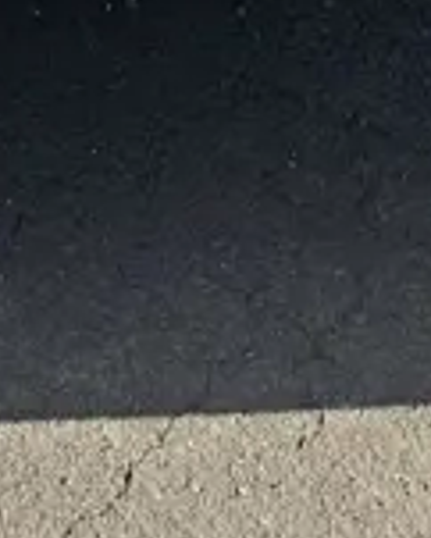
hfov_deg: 10.0
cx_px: -128
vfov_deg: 10.3
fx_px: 2421
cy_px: -916
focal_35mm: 152
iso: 50
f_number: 1.8
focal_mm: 5.54
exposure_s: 1/1351
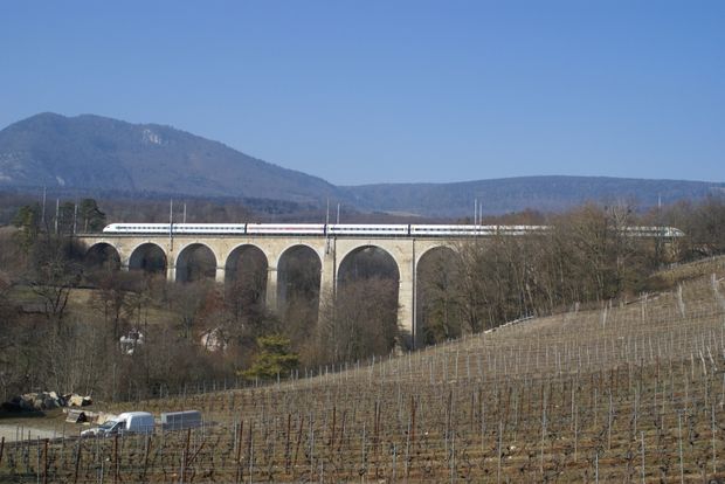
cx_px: 362
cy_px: 242
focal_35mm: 42
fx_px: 846
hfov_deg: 46.4
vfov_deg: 31.9
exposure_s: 1/640
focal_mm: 28
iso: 200
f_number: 8
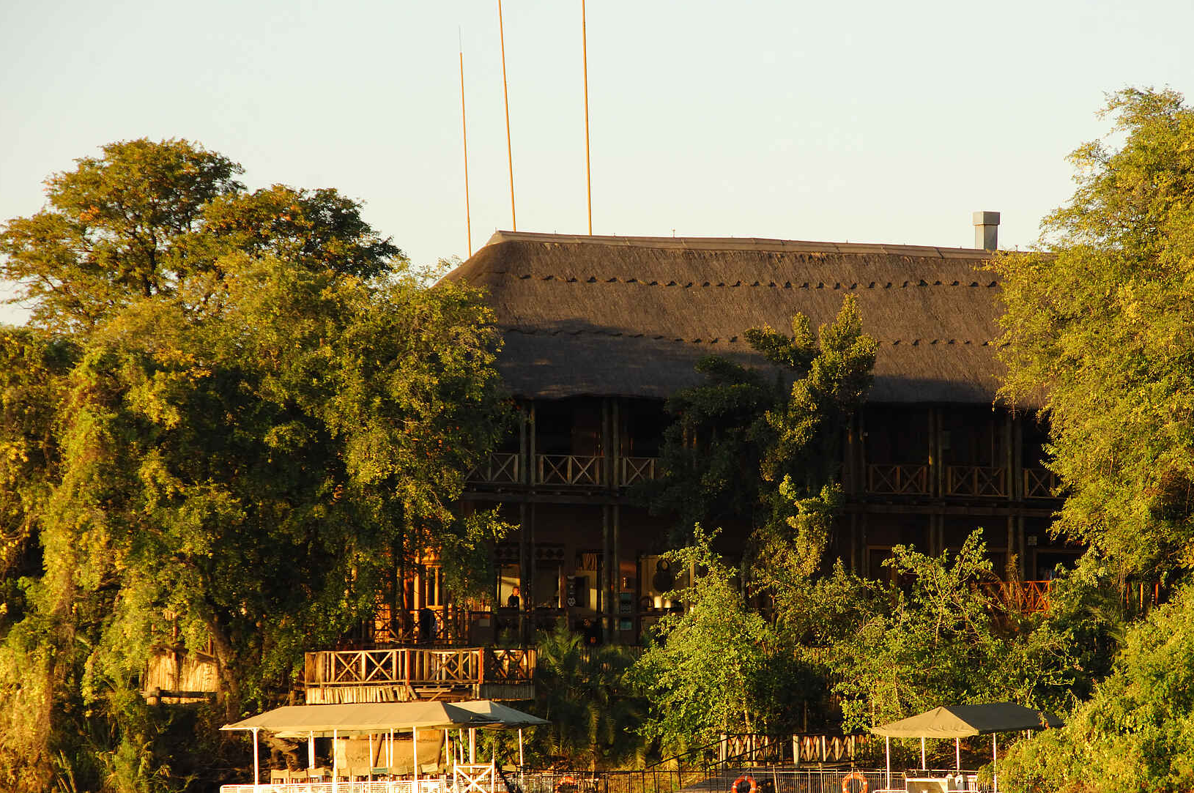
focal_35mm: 265
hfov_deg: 7.8
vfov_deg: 5.2
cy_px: 442
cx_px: 681
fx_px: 8779
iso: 400
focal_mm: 150
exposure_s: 1/200
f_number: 8
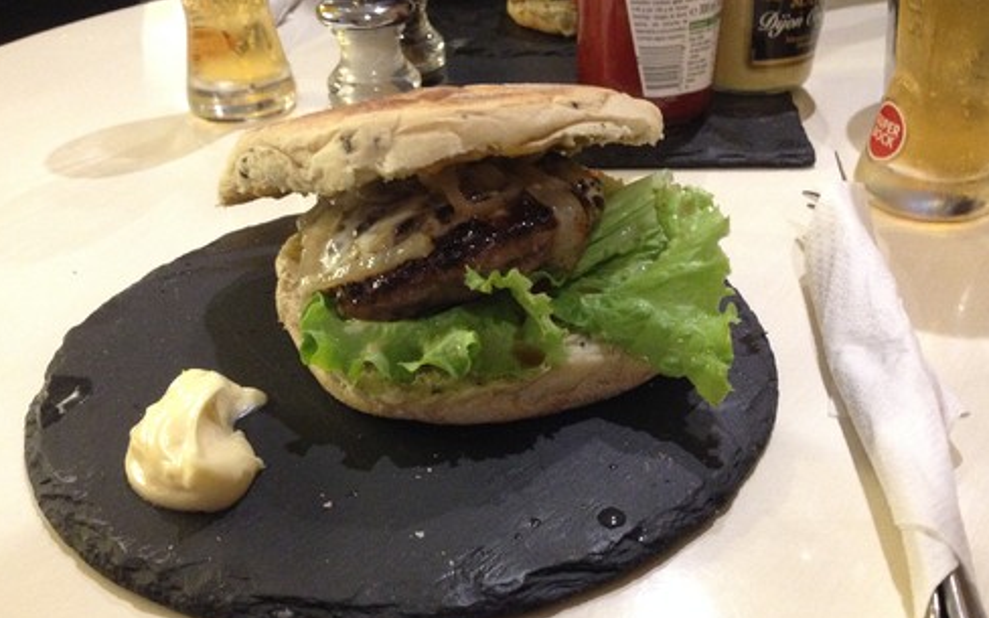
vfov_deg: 33.5
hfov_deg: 51.5
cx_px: 494
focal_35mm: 38
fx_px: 1024
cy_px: 343
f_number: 2.4
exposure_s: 1/15
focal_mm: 4.28
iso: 400
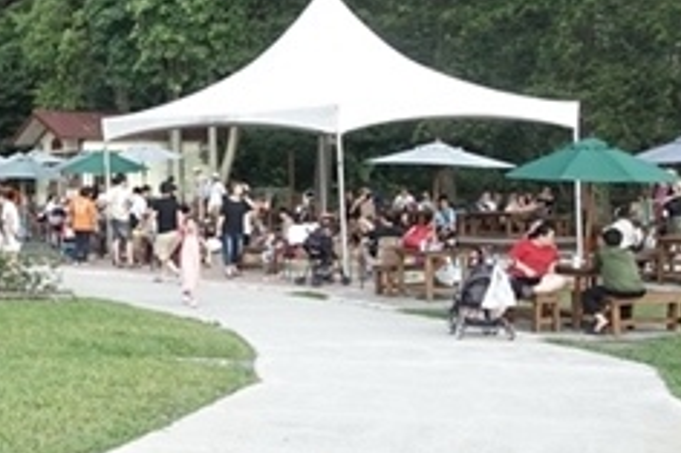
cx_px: -141
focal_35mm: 65
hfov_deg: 27.2
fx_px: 1229
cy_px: 205
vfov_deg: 20.9
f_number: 3.2
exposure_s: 1/500
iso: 250
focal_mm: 8.8
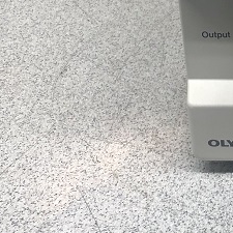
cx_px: 305
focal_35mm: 111
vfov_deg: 15.7
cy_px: 75
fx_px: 845
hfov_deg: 15.0
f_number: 1.8
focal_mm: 3.99
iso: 25
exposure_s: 1/40
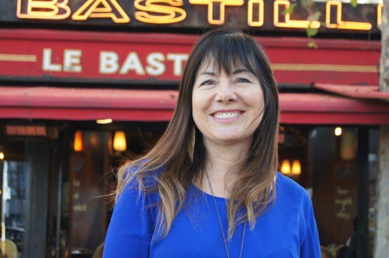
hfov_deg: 27.0
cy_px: 129
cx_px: 194
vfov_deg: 18.1
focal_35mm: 75
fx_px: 809
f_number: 5.6
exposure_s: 1/80
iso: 400
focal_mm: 50
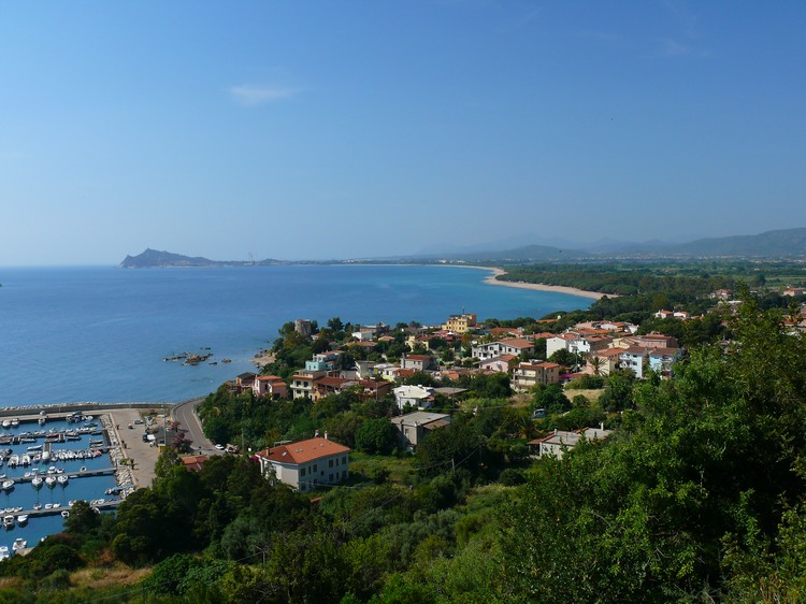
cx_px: 403
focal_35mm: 35
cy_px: 302
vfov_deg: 40.7
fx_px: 815
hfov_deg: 52.6
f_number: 5
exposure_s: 1/200
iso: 100
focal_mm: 7.4
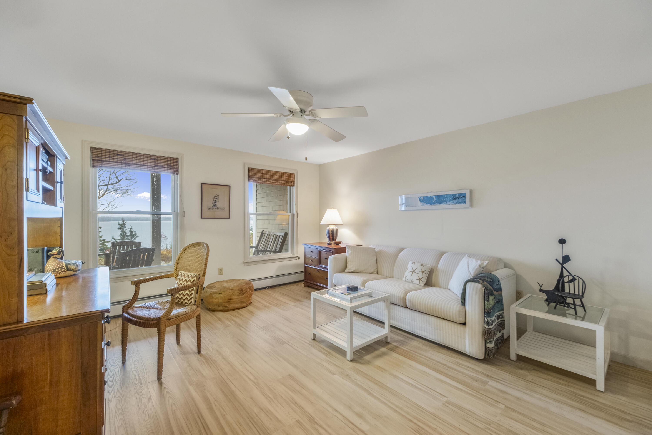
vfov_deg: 81.2
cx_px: 326
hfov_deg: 104.3
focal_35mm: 14
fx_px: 254
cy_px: 218
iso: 500
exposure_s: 1/5
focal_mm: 9.4
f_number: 8
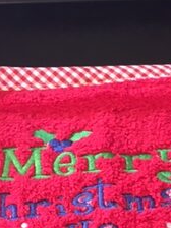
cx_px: 112
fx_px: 547
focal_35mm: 83
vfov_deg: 22.7
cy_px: 221
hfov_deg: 17.7
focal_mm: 4.15
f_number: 2.2
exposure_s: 1/8
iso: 125
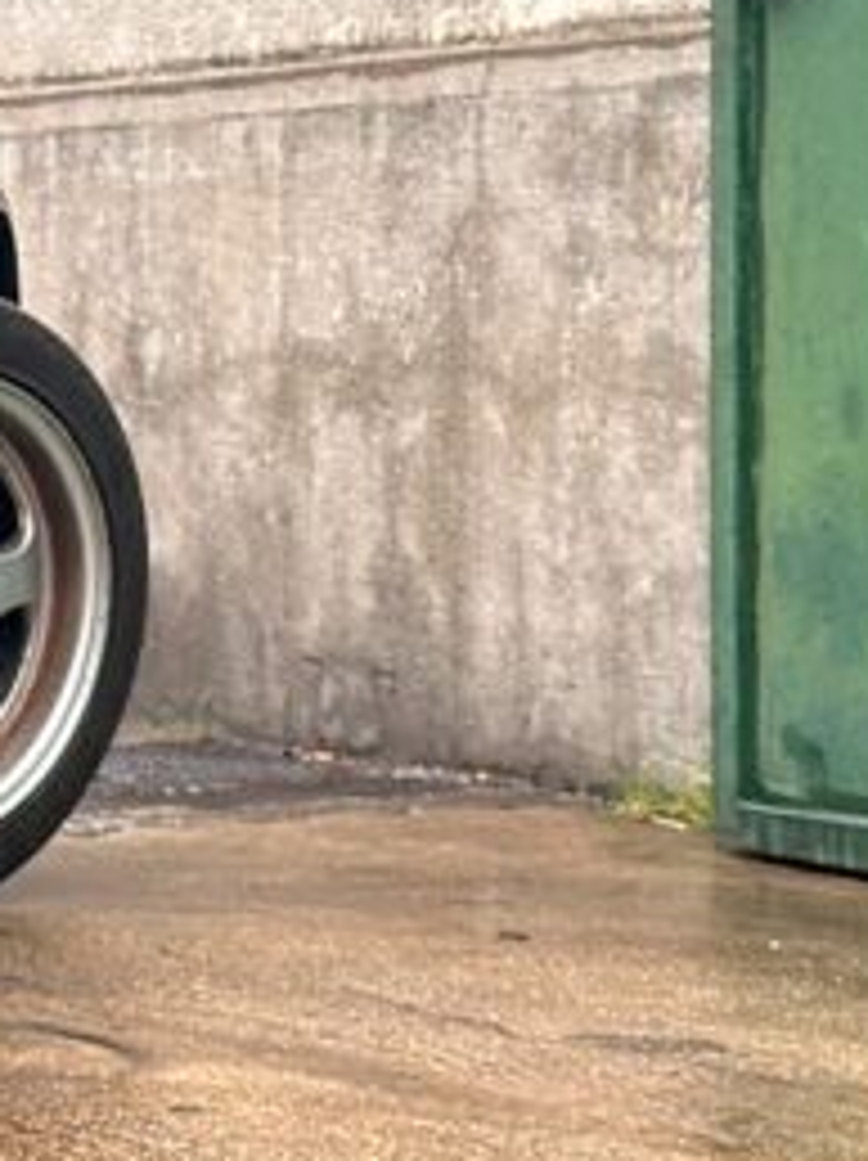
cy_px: 598
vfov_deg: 13.3
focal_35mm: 149
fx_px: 4990
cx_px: -652
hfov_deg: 9.5
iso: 50
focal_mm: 6.86
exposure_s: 1/176
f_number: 1.78
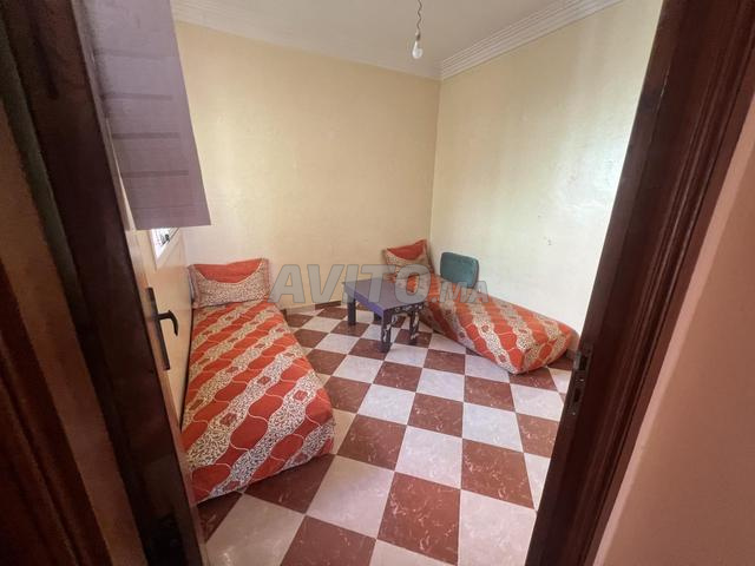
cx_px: 378
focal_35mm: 13
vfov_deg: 89.9
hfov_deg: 106.2
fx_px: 284
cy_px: 283
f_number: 1.8
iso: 200
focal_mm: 1.57
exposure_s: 1/99
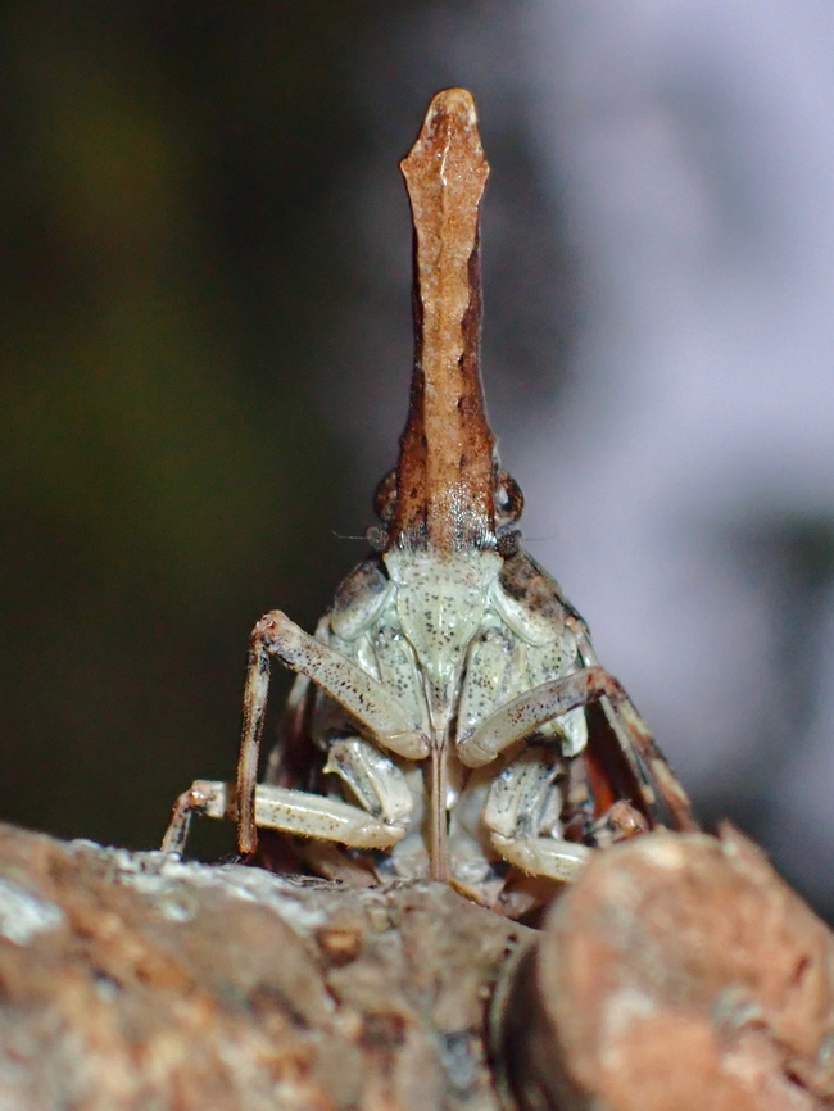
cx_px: 417
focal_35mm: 100
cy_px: 556
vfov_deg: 19.6
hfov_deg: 14.8
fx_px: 3211
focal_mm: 18
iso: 800
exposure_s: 1/100
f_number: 14
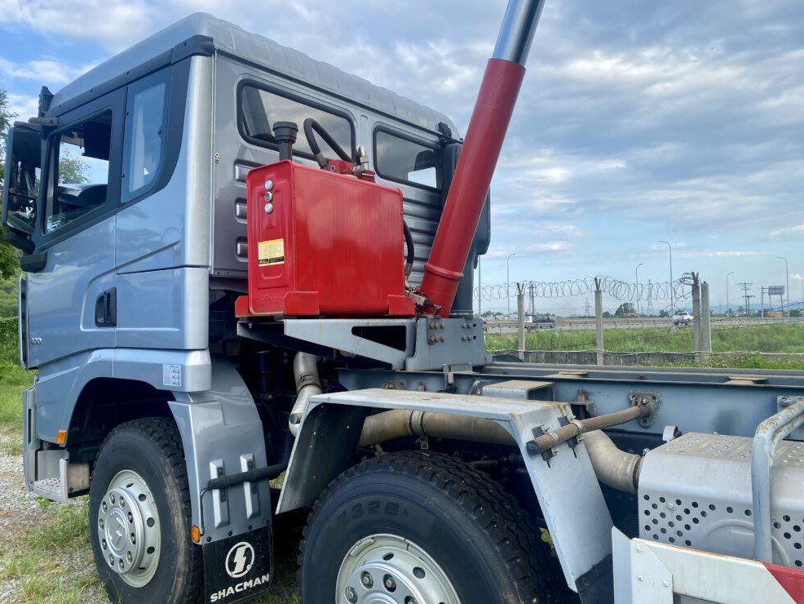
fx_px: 627
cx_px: 400
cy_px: 310
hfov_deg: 65.3
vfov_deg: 51.4
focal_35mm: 27
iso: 32
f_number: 1.8
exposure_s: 1/805
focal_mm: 4.25
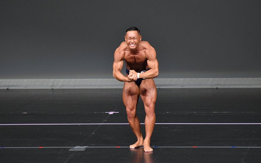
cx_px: 131
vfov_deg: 3.7
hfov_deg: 6.0
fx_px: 2510
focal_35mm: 353
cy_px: 81
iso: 4000
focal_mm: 230
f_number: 5.6
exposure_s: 1/400
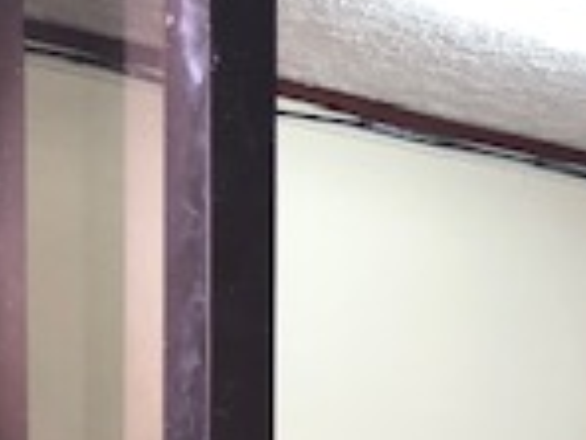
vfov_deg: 11.5
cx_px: 1089
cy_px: 745
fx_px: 2048
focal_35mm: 121
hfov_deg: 14.2
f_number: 1.8
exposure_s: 1/20
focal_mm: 3.99
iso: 40
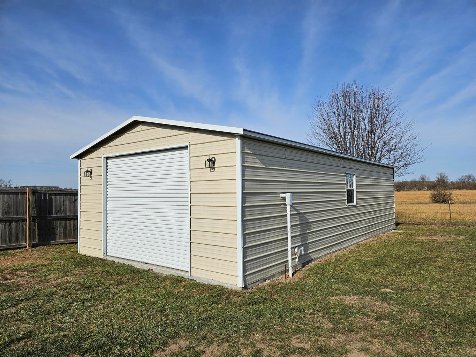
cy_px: 178
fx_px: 316
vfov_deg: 58.9
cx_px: 238
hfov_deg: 73.9
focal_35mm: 23
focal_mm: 5.4
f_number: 1.8
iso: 25
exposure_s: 1/3977
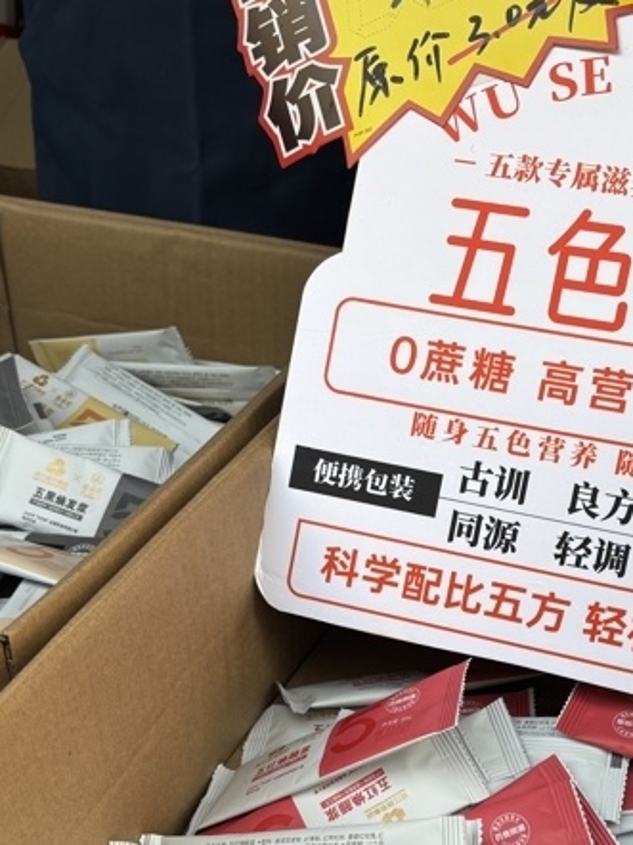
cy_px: 590
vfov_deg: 35.7
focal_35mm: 53
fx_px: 1293
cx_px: 476
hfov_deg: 27.1
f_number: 1.6
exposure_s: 1/131
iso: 32
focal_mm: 5.96
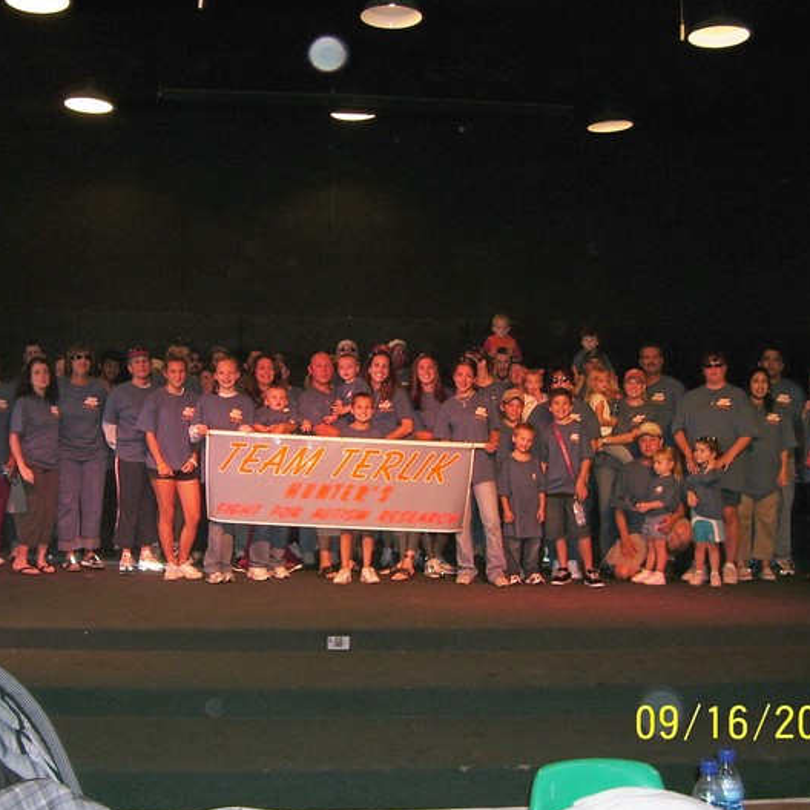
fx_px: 1085
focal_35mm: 41
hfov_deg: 40.8
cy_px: 410
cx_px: 353
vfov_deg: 40.9
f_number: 2.7
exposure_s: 1/60
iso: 80
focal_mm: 5.6
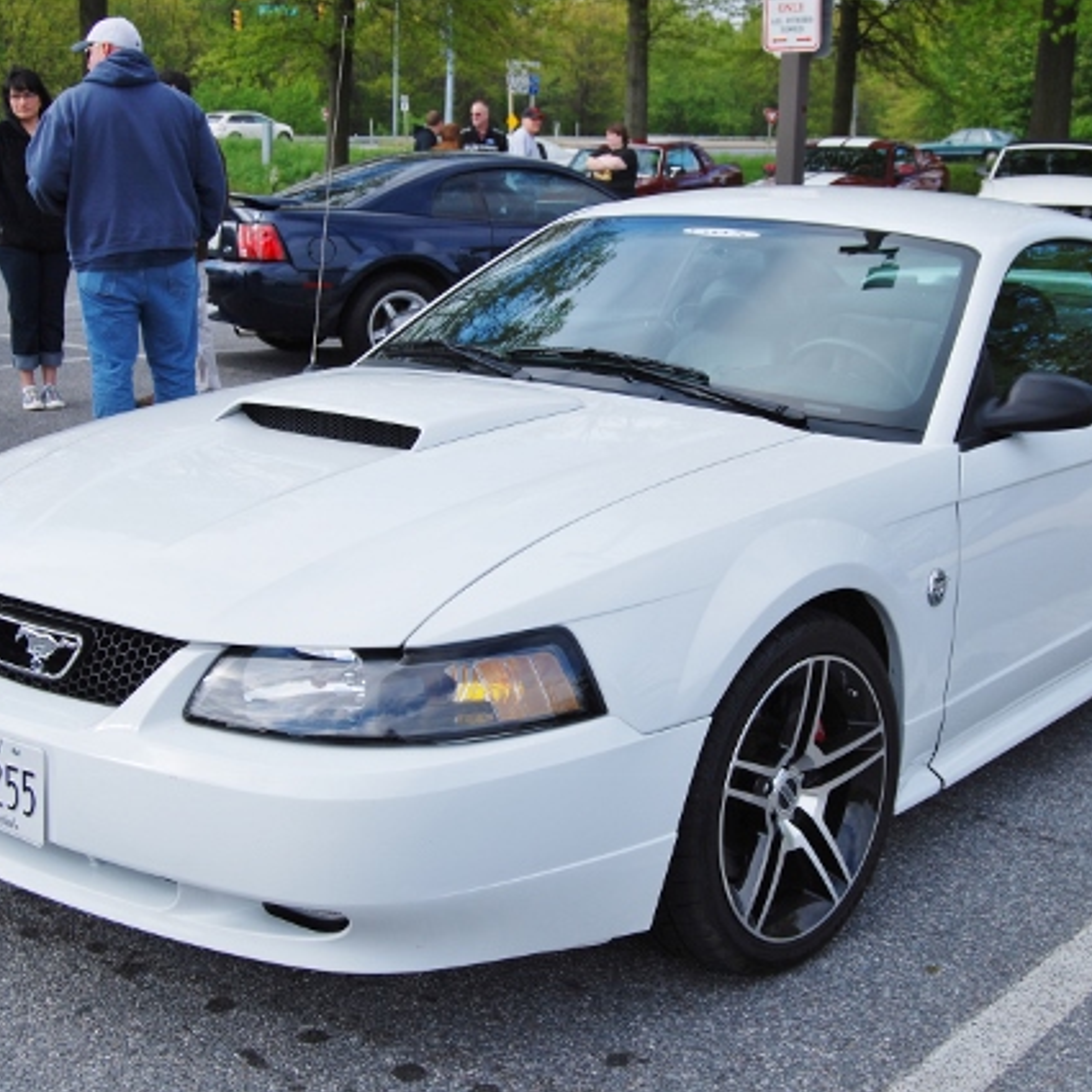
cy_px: 545
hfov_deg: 34.0
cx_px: 581
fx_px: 1785
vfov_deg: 34.0
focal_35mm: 50
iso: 100
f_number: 7.1
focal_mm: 26
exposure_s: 1/200
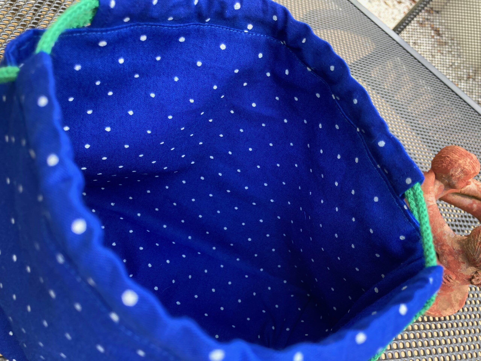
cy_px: 180
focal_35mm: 28
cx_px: 240
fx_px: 389
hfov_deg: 63.4
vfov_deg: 49.7
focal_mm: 3.99
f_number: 1.8
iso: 80
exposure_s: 1/121
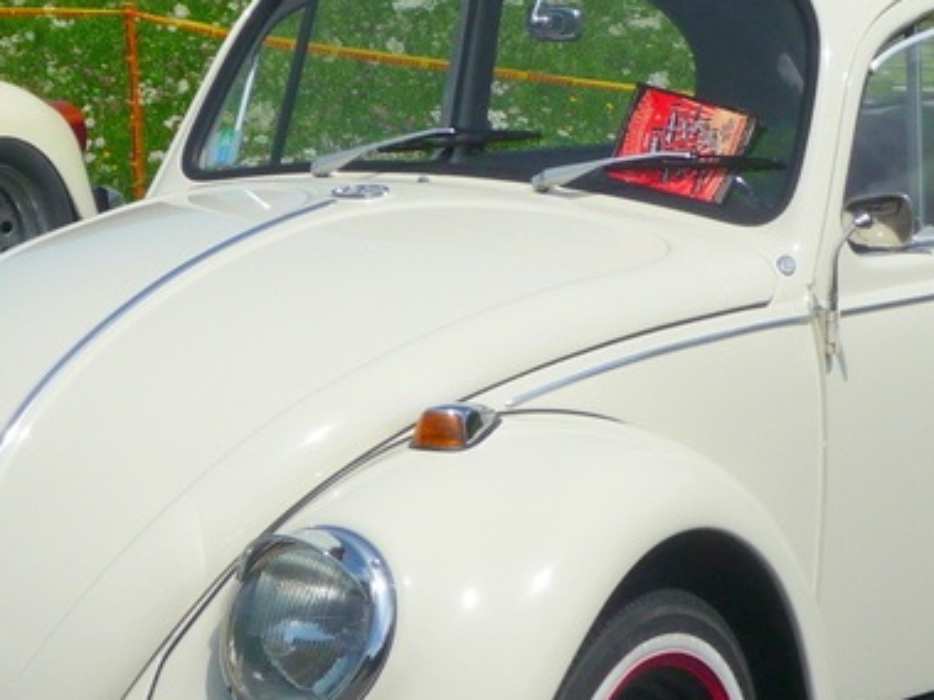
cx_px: 481
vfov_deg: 10.2
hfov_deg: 13.6
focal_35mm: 145
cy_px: 434
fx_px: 3911
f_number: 10
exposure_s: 1/400
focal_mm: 9.3
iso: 100
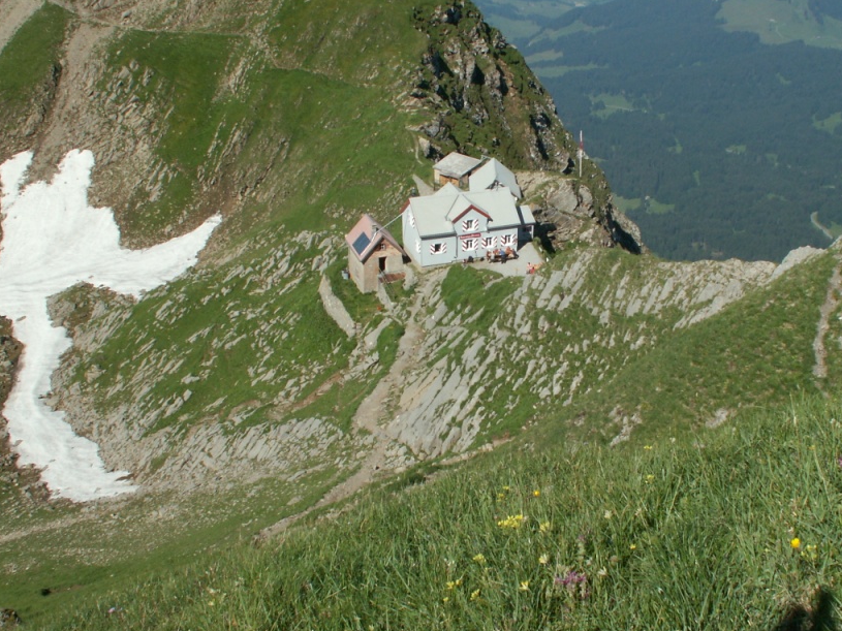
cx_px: 509
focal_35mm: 44
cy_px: 304
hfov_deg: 42.7
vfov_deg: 32.9
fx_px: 1070
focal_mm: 5.86
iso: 50
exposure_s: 1/200
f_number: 8
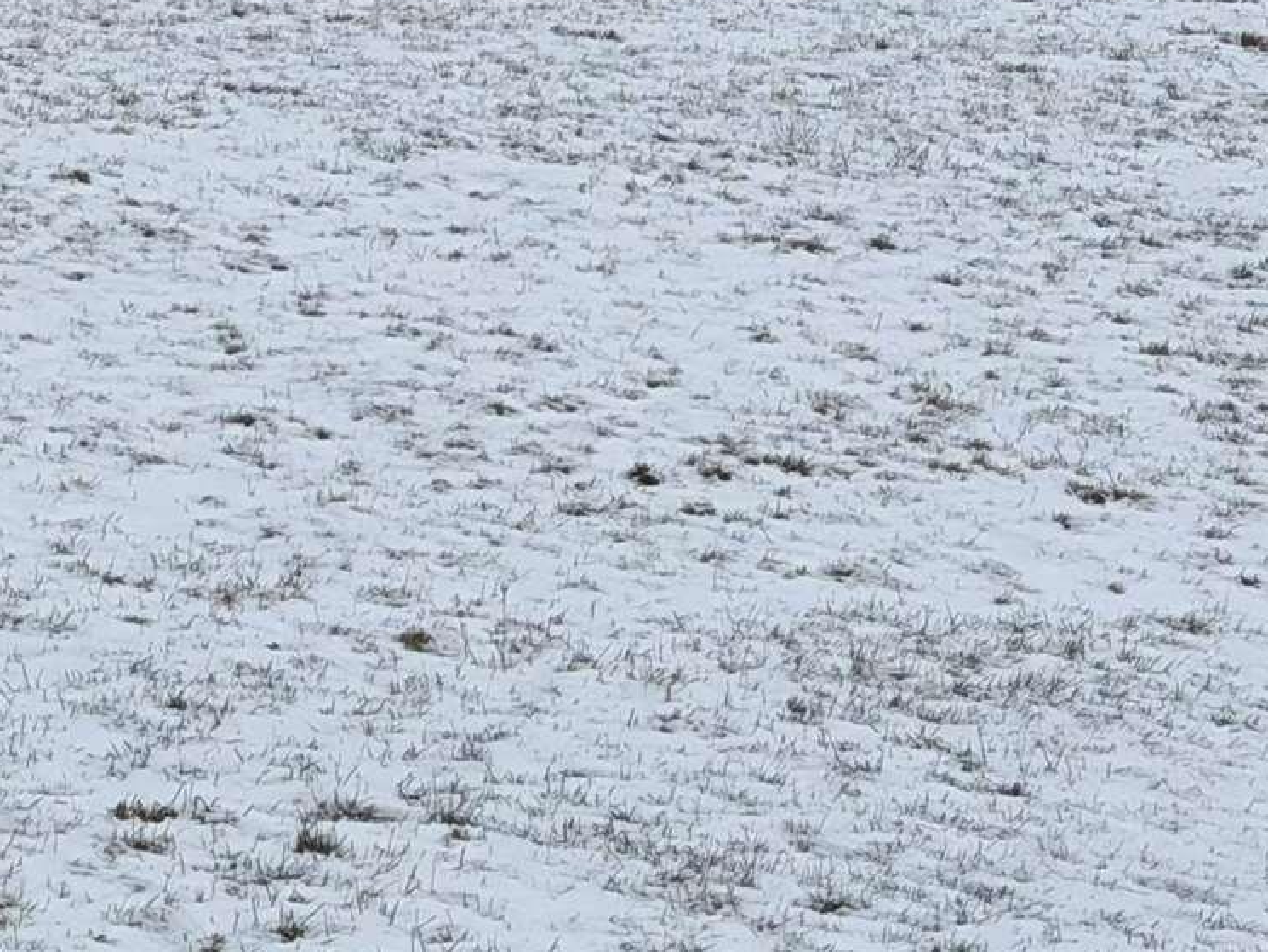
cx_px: -495
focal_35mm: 198
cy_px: -162
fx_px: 7254
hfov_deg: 9.8
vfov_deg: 7.4
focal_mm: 6.76
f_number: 1.78
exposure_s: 1/1678
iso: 80
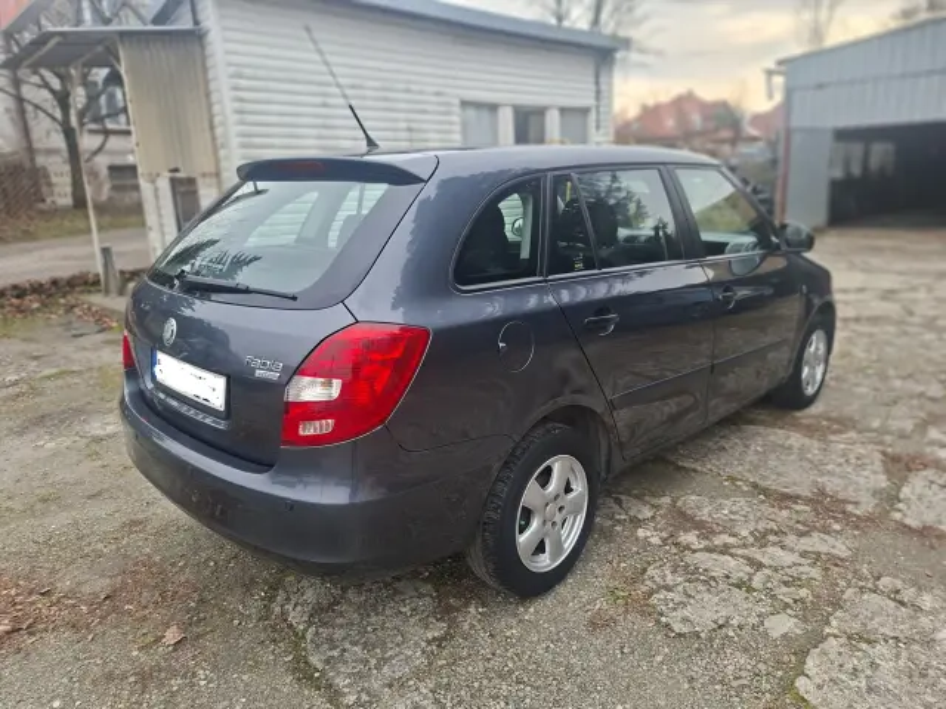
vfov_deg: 58.9
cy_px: 354
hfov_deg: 73.9
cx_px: 473
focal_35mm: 23
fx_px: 629
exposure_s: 1/217
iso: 50
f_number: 1.8
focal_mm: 5.54
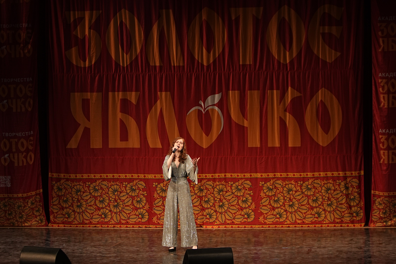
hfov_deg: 19.5
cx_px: 198
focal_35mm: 105
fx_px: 1155
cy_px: 132
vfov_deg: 13.0
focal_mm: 70
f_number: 2.8
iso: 1000
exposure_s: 1/250
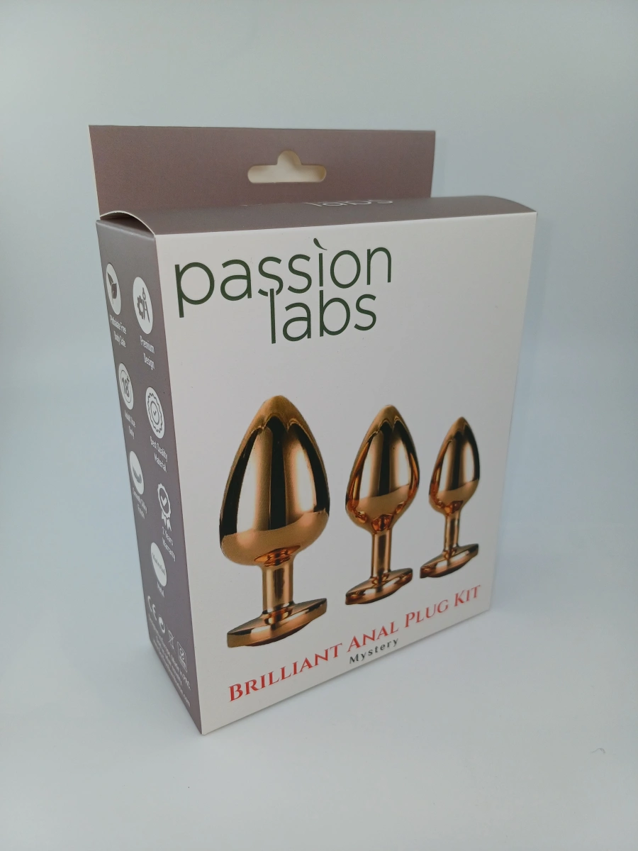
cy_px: 426
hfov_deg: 54.9
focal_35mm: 25
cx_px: 319
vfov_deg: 69.4
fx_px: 614
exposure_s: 1/677
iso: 50
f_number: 1.8
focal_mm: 4.65
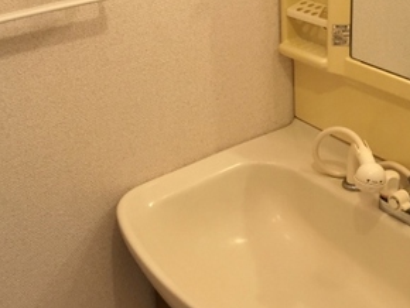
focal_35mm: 64
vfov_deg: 22.9
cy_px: 119
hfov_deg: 29.7
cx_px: 311
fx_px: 759
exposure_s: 1/33
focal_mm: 4.15
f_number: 2.2
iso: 50
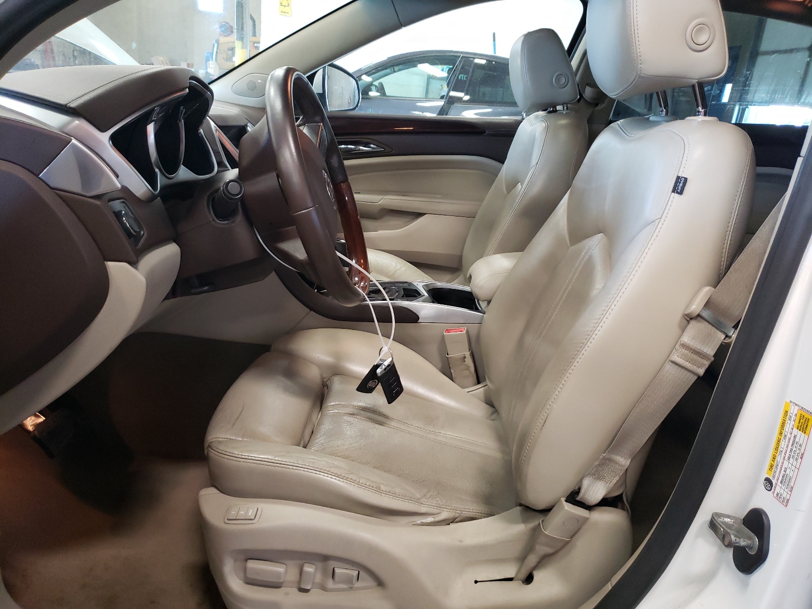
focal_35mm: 26
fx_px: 610
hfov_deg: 67.3
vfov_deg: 53.1
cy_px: 304
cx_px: 406
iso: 295
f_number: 1.5
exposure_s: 1/40
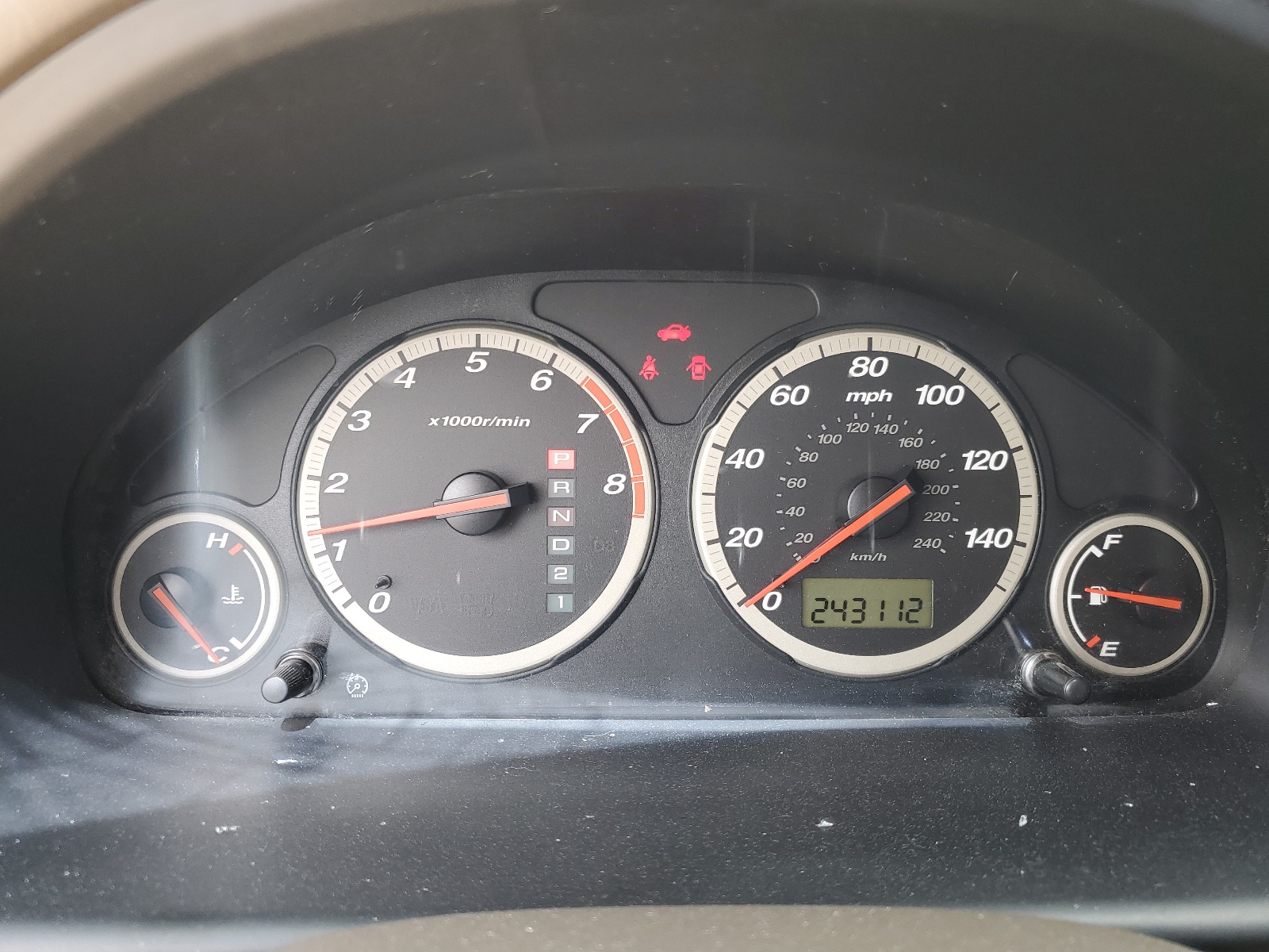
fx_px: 953
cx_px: 634
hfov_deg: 67.3
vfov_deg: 53.1
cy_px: 476
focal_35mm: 26
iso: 50
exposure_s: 1/143
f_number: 1.5
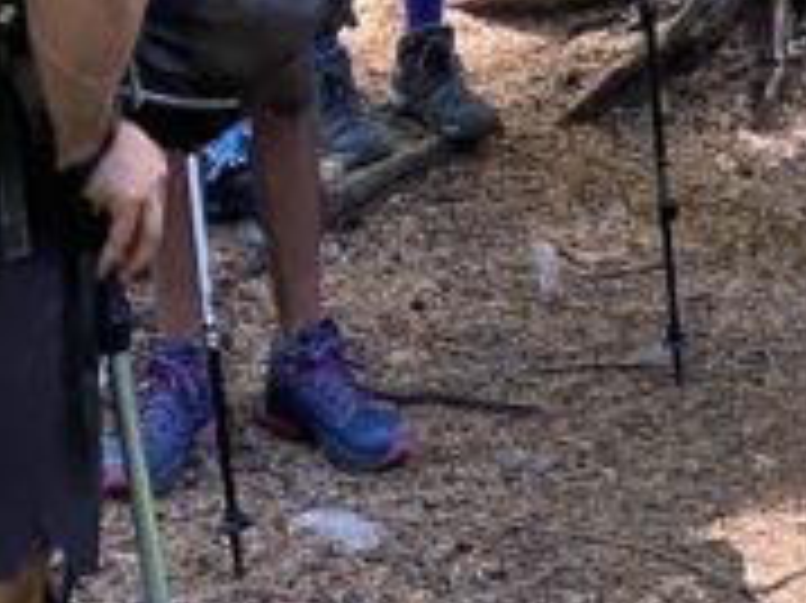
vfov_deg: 9.3
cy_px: -616
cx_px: 928
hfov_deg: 13.0
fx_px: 3467
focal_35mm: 149
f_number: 1.8
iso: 320
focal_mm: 4.25
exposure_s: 1/60
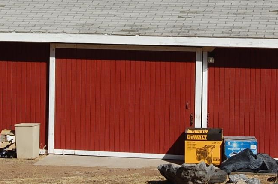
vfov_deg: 10.3
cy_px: 16
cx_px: 141
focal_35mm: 132
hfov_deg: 15.6
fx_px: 1017
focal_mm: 38
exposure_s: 1/800
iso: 200
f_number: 8
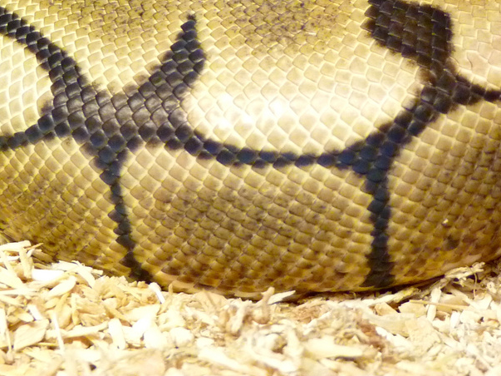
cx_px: 386
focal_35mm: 141
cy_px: -72
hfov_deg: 13.9
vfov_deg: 10.4
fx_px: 2040
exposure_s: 1/25
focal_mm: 10.4
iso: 400
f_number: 3.2
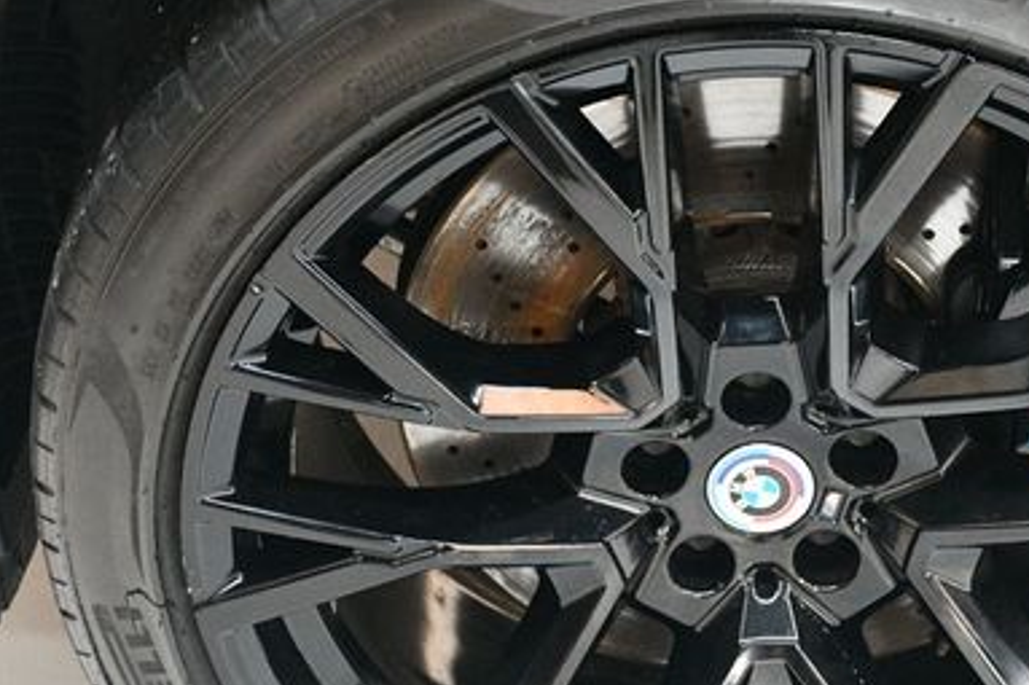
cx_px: 768
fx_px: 2486
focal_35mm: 87
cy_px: 462
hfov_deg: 23.2
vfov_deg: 15.7
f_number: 4.2
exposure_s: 1/60
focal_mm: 35
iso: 4500
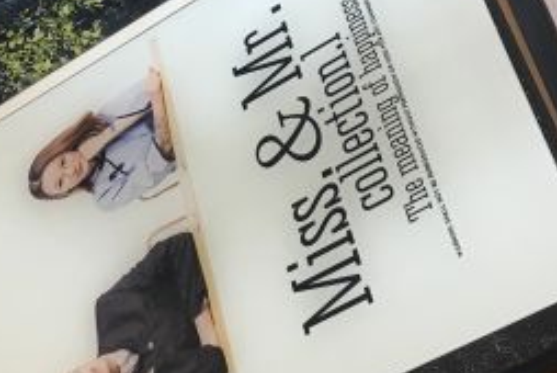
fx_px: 1286
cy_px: -31
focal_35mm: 83
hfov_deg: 24.4
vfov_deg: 16.1
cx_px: 227
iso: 25
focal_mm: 4.15
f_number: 2.2
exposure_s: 1/33
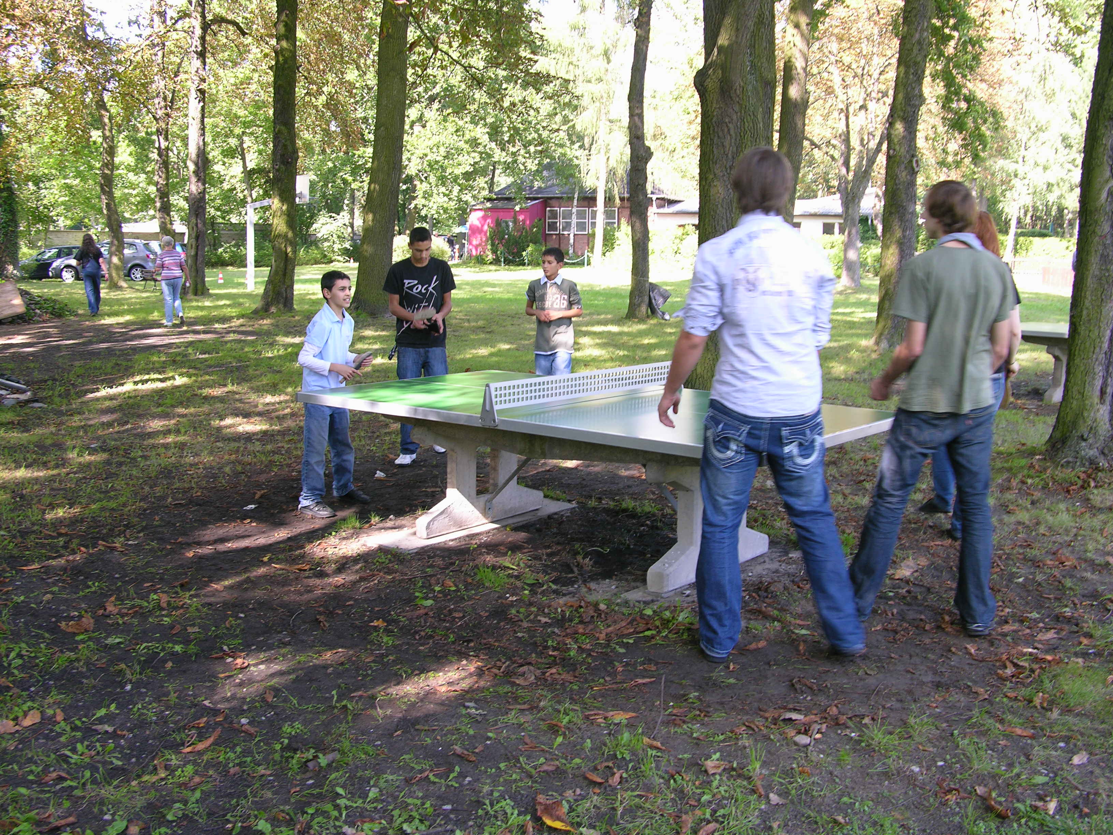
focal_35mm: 35
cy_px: 418
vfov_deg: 40.7
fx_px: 1125
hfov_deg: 52.6
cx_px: 556
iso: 50
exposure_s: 1/35.5
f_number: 3.2
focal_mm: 8.9
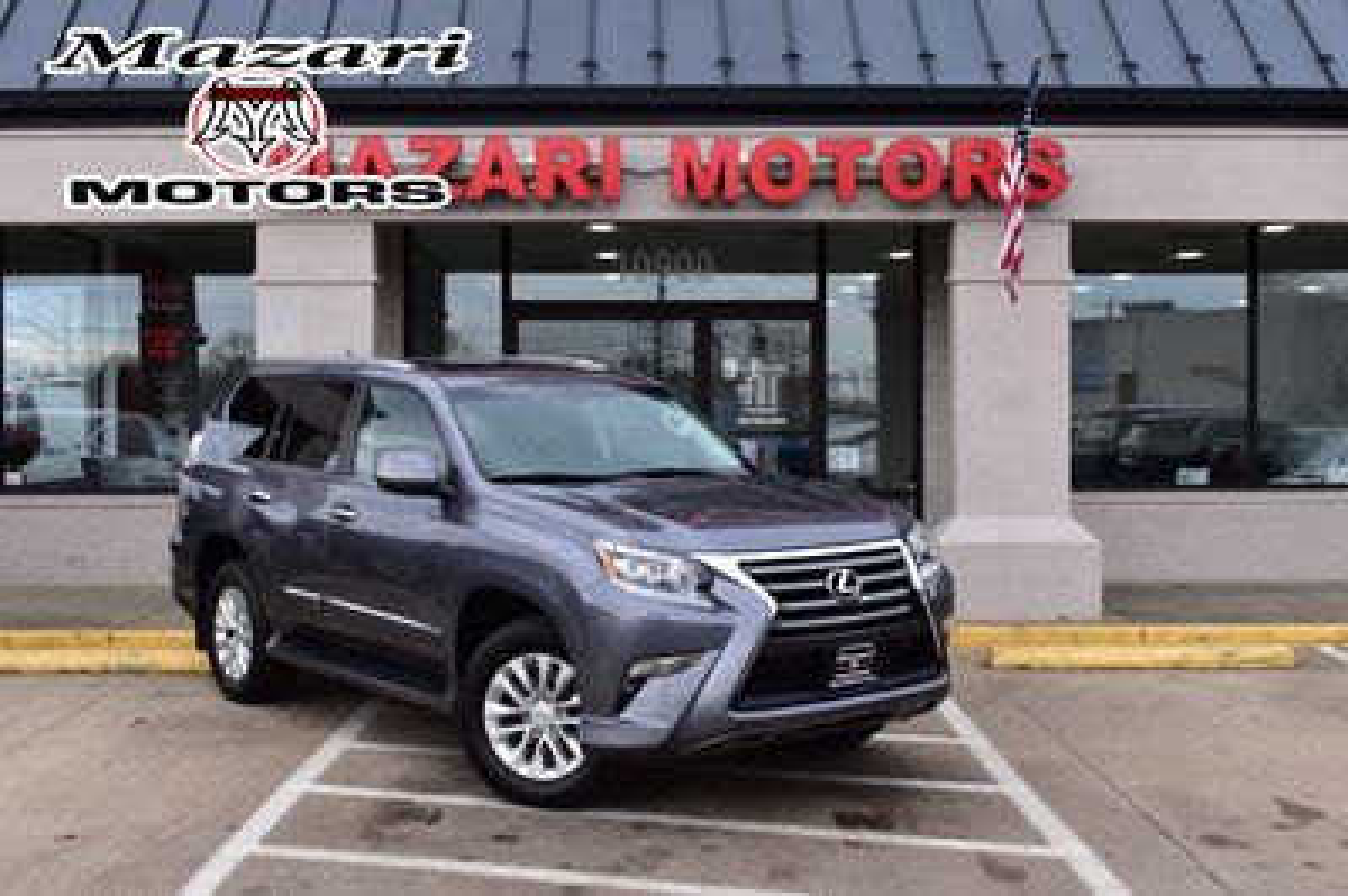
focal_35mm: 44
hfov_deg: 45.0
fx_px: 1627
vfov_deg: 30.8
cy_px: 448
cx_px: 674
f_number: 10
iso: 400
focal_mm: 29
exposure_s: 1/320
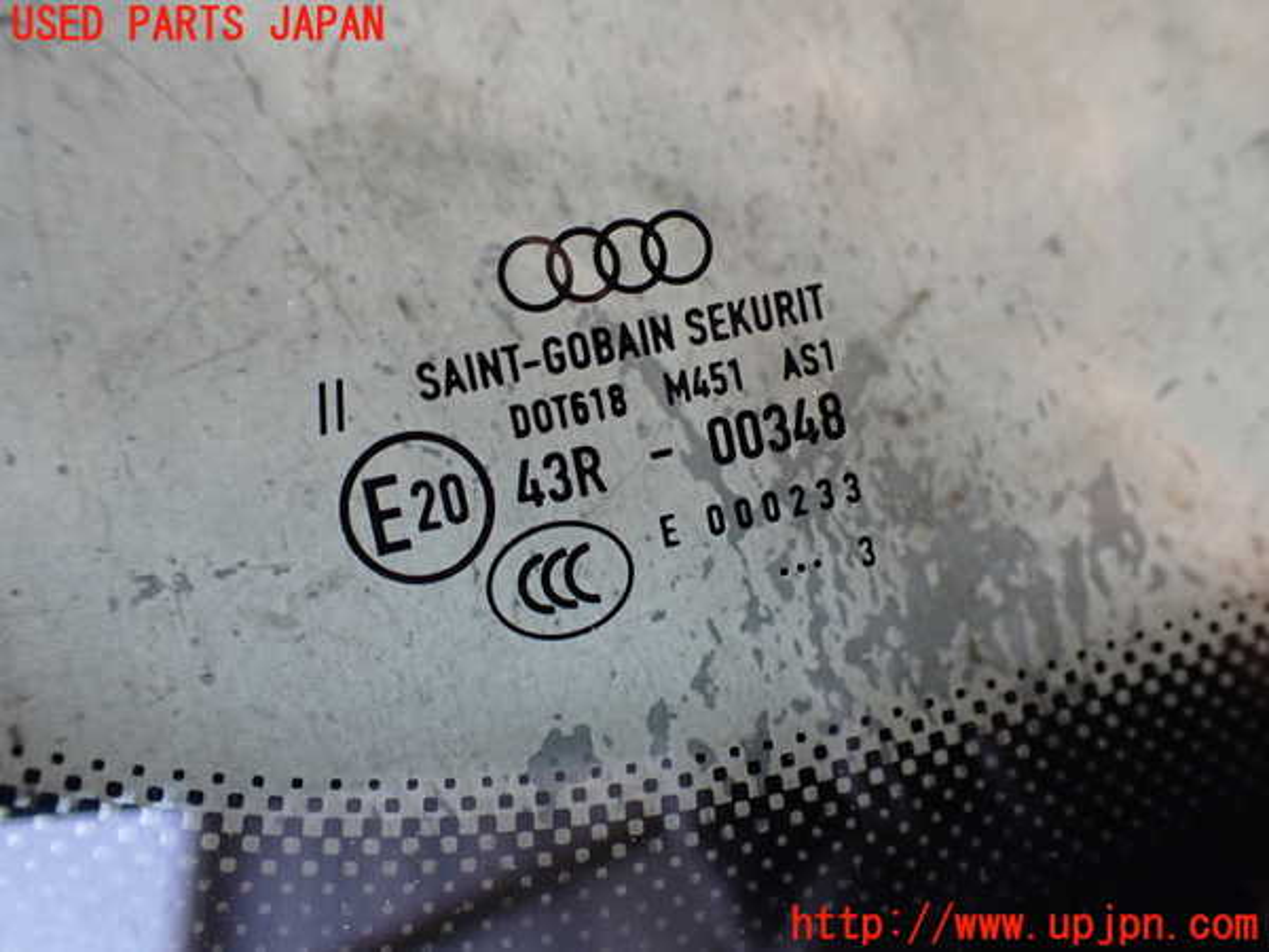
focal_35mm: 30
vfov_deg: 46.8
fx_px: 1100
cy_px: 476
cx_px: 634
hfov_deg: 60.0
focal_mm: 5.4
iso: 200
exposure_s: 1/125
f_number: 2.3
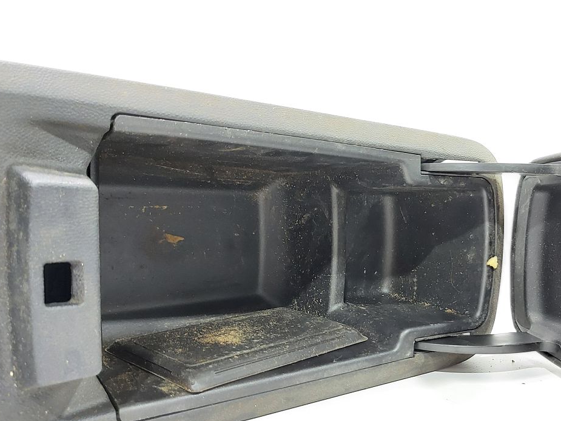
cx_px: 392
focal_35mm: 36
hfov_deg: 50.1
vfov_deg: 39.4
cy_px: 259
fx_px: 583
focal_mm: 5.23
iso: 400
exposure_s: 1/25
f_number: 1.8
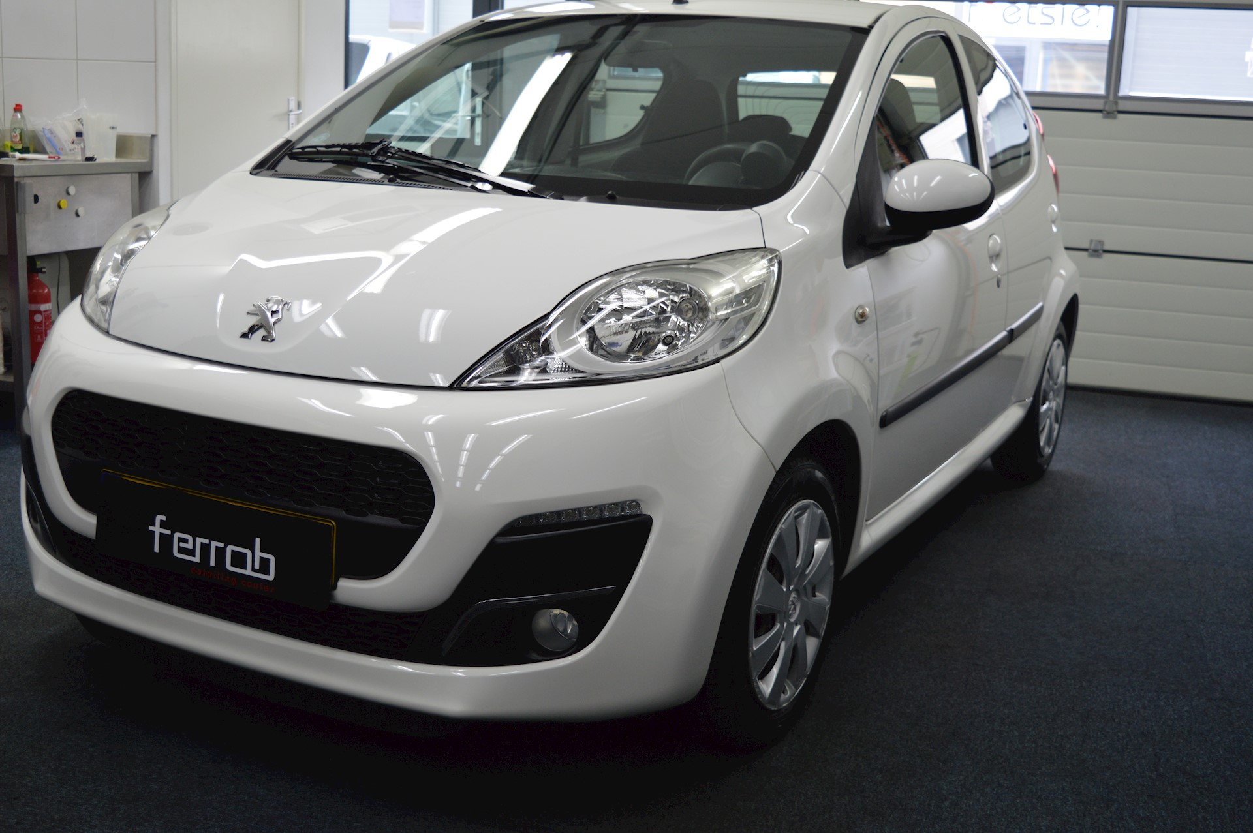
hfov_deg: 48.0
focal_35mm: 40
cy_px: 416
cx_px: 626
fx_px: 1408
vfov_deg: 33.0
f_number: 4.2
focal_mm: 27
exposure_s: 1/80
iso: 400
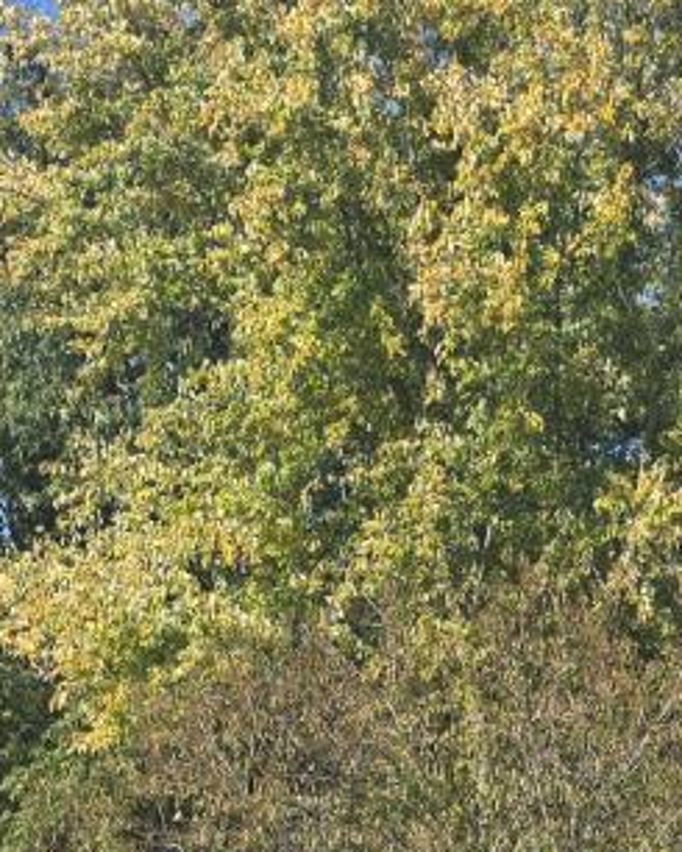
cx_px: 145
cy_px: 1343
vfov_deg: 15.8
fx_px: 2774
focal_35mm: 110
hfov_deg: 13.9
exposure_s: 1/499
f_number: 1.7
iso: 12
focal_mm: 6.3
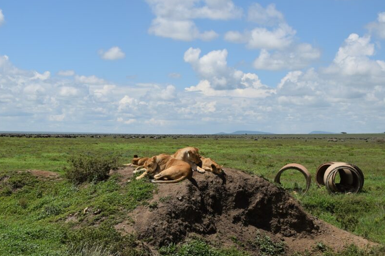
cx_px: 165
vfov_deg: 20.1
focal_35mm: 68
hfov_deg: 29.8
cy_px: 124
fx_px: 723
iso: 200
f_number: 10
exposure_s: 1/400
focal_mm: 35
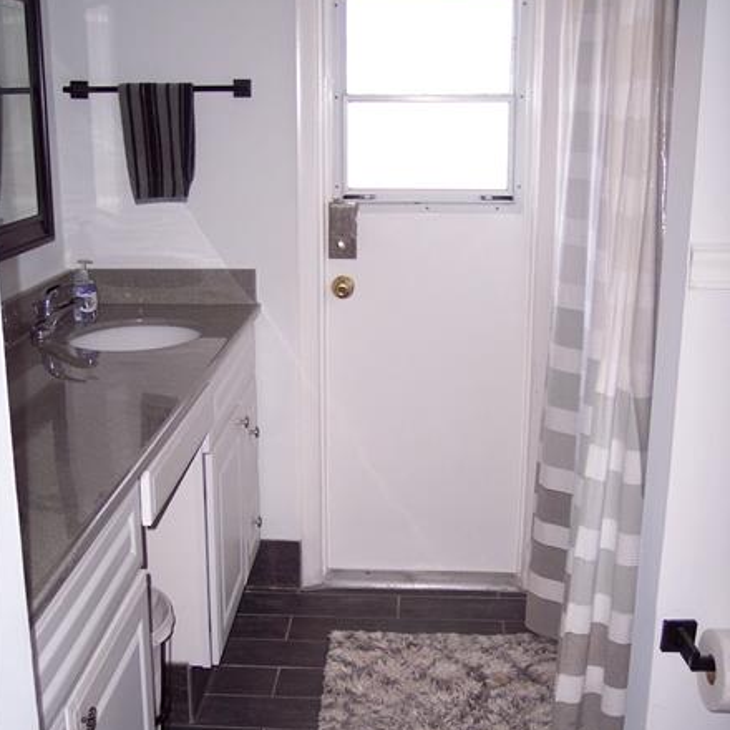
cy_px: 426
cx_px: 363
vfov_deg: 36.0
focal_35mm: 47
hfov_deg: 36.1
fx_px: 1121
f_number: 2.8
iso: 140
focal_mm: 8
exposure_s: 1/60
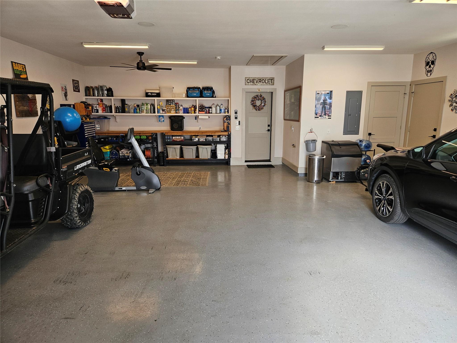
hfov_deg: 73.9
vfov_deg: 58.9
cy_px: 172
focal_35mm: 23
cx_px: 228
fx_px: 304
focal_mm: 5.4
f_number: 1.8
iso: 125
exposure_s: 1/207
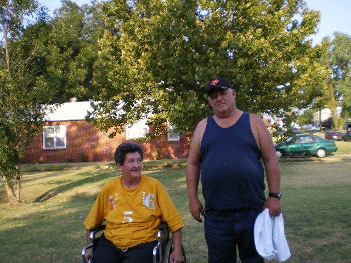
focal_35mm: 38
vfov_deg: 37.7
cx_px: 176
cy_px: 132
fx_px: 385
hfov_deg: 49.0
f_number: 3.1
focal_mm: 6.3
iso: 64
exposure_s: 1/160
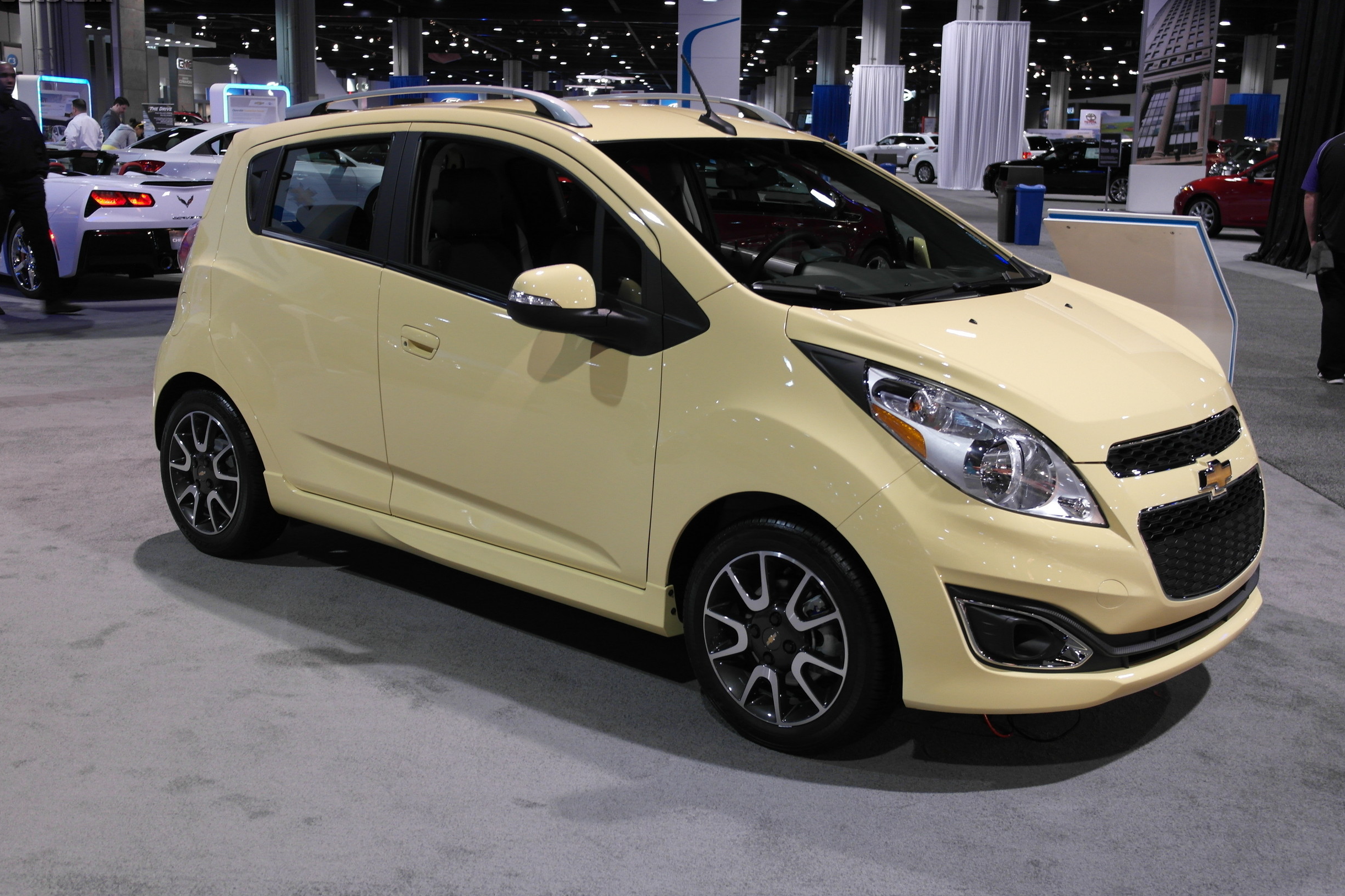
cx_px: 679
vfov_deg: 32.6
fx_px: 1532
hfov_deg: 47.4
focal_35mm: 41
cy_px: 439
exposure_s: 1/30
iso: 400
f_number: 4
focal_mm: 26
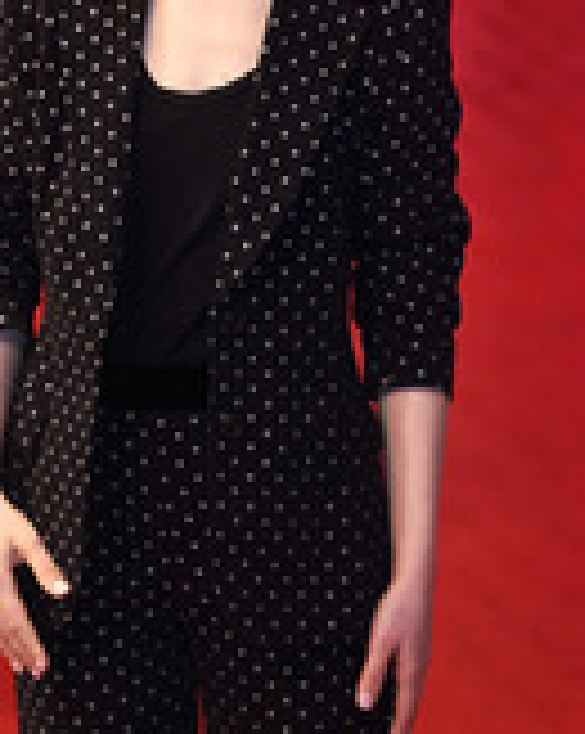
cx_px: -281
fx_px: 9280
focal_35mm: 428
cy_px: 113
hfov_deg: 3.6
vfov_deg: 4.5
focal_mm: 165
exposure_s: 1/250
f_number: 4.5
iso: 1250
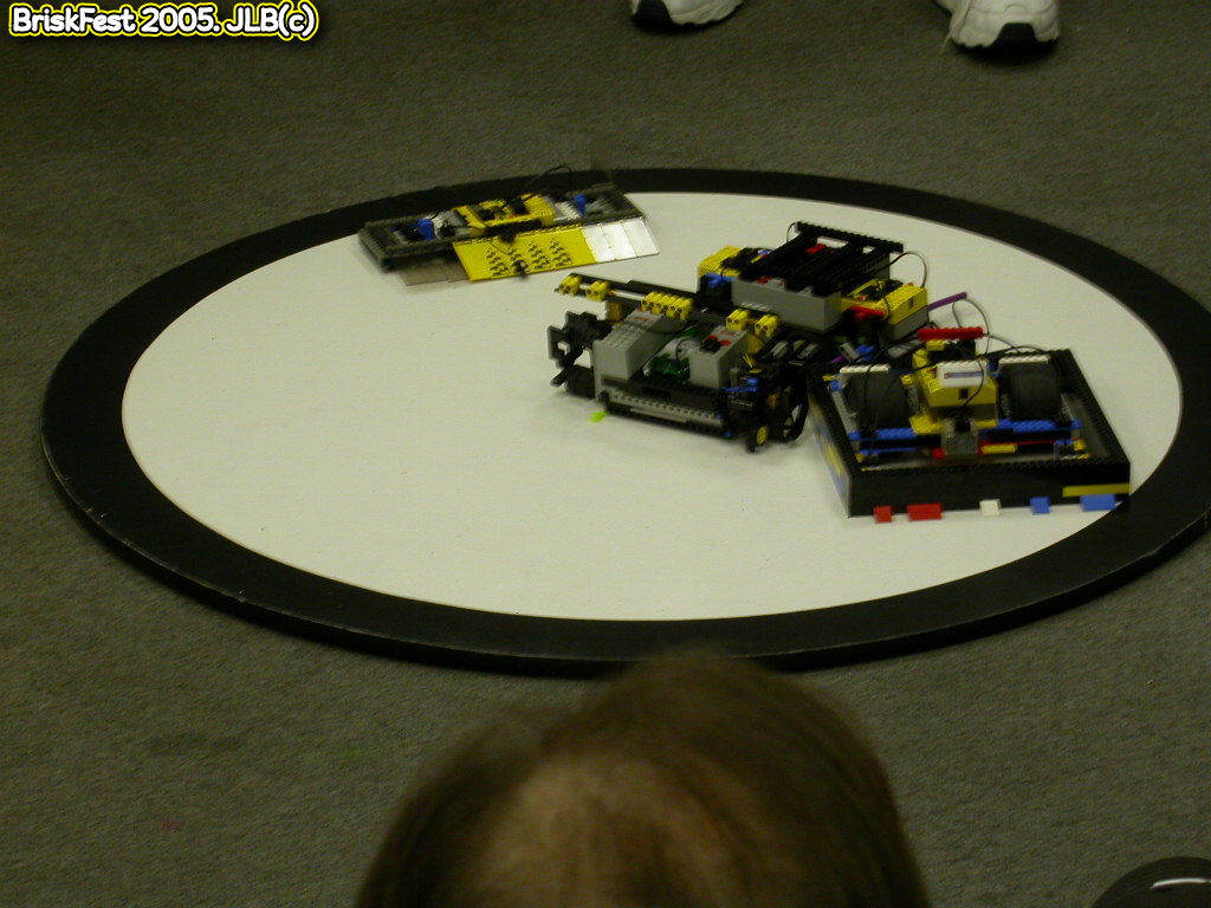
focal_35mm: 149
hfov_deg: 13.3
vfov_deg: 10.0
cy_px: 454
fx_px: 5213
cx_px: 606
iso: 100
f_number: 5
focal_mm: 30.8
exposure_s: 1/9.7
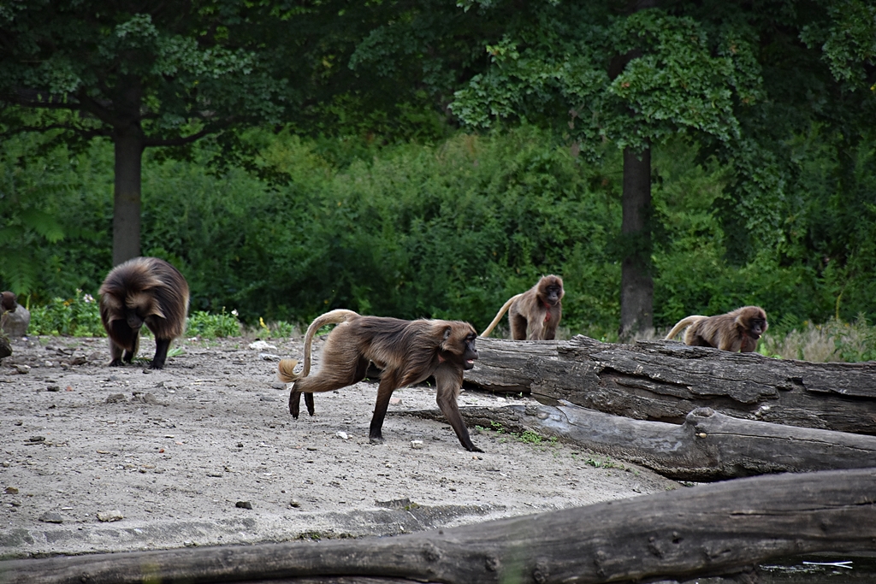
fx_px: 5110
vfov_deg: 6.5
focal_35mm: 210
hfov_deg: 9.8
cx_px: 438
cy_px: 292
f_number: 5.6
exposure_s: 1/1000
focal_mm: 140
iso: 800
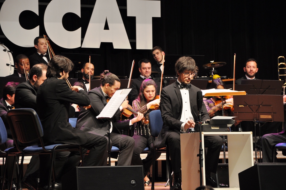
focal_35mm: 158
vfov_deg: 8.7
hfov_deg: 13.1
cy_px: 95
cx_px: 143
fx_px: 1250
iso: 640
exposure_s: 1/30
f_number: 5.6
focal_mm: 105
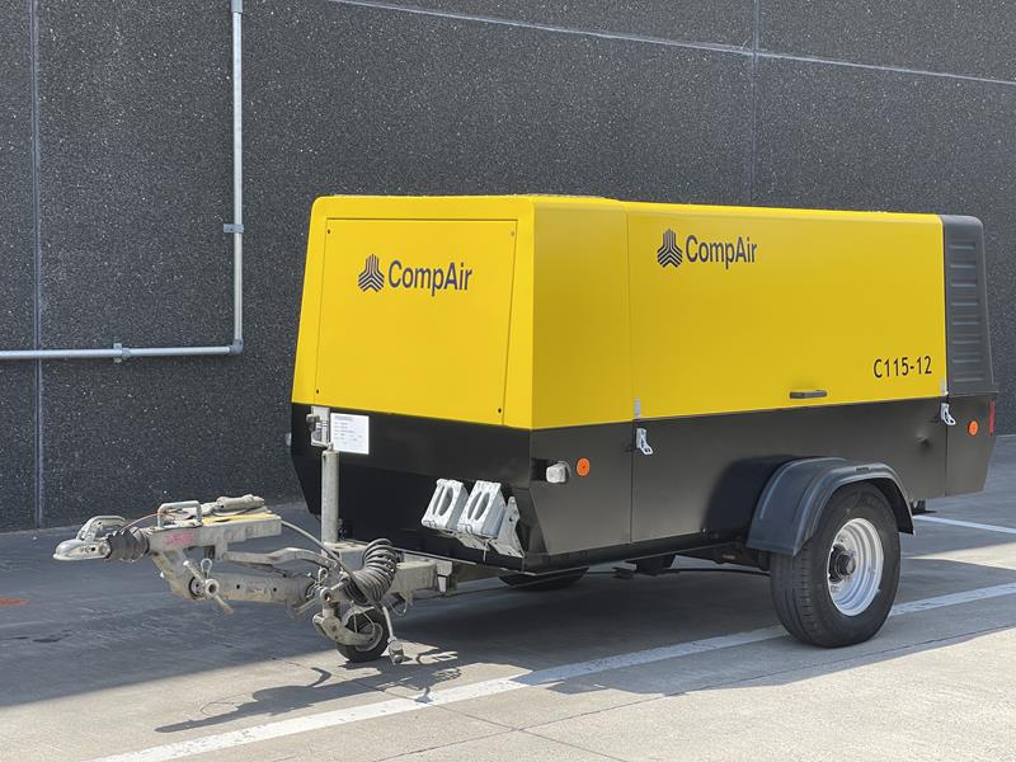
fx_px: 1878
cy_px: 381
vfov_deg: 22.9
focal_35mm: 64
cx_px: 508
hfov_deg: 30.3
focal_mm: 7.5
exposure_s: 1/595
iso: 20
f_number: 2.2
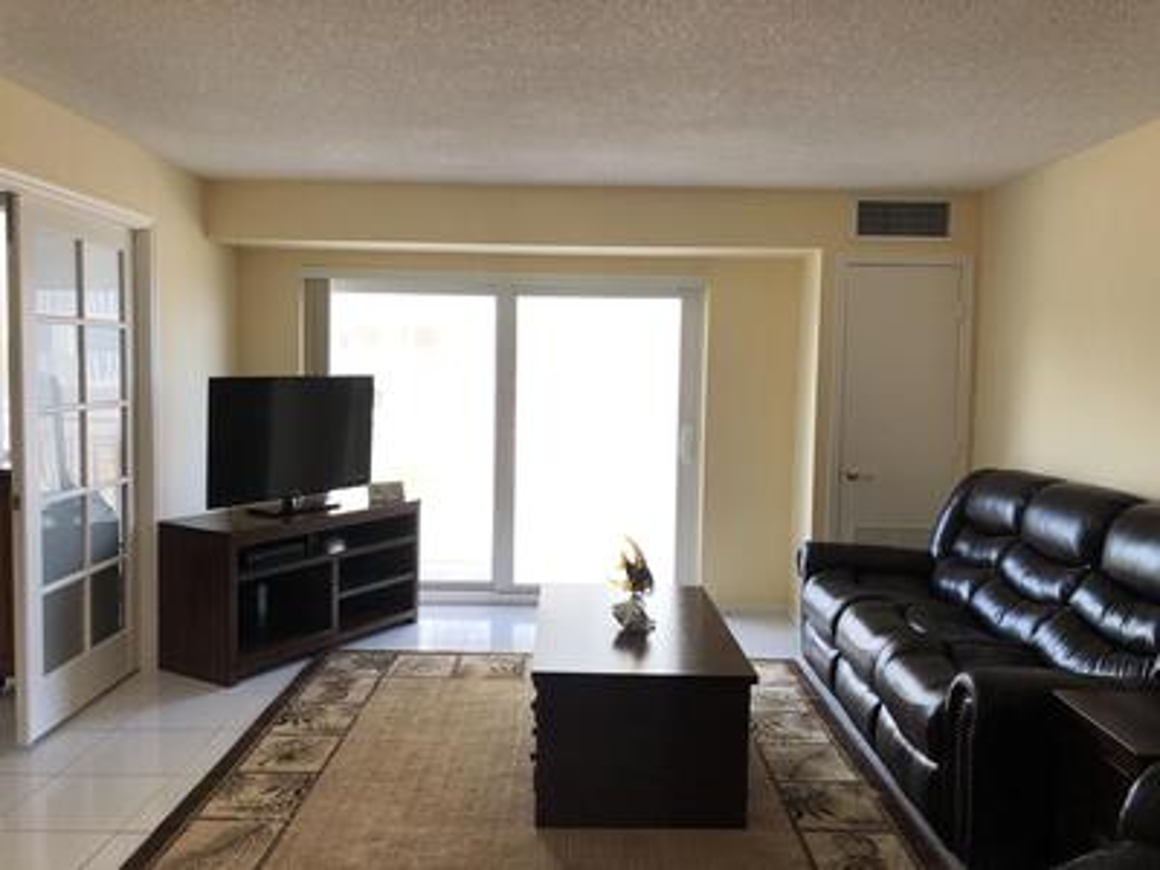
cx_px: 580
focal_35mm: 28
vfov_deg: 49.7
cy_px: 435
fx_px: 938
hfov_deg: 63.4
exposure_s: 1/40
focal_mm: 3.99
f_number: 1.8
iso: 25
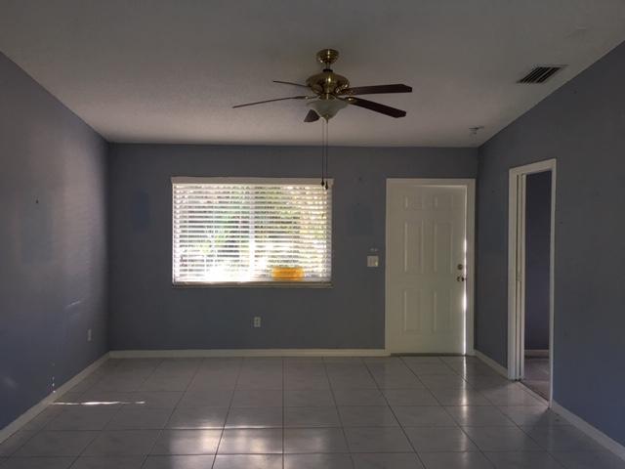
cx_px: 312
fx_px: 524
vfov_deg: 48.2
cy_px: 234
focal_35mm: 29
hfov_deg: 61.7
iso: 32
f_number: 2.2
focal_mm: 4.15
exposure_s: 1/17
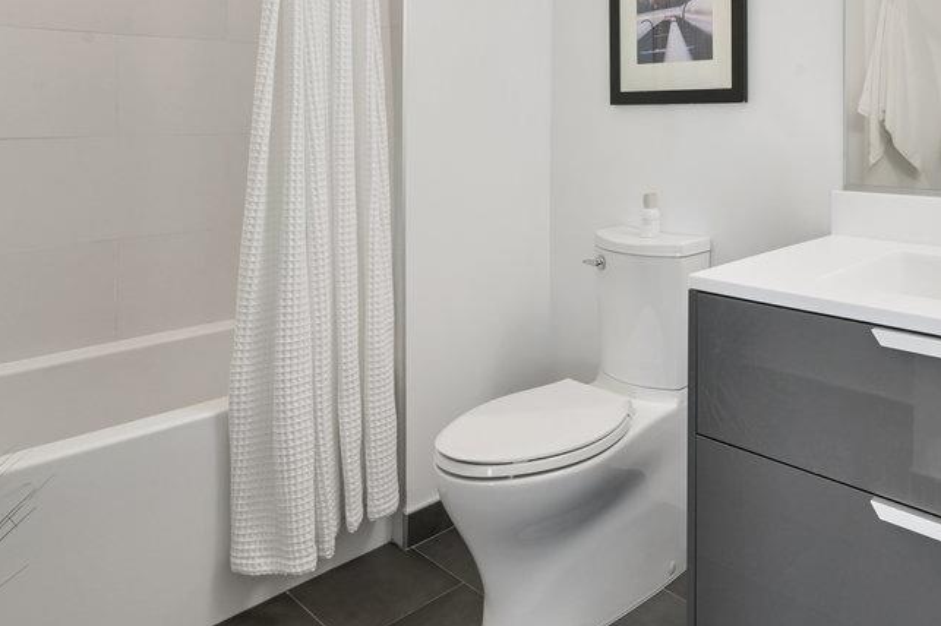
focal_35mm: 28
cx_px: 663
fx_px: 731
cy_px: 183
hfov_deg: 63.0
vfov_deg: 45.3
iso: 400
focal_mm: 15
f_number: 11
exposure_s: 1/10
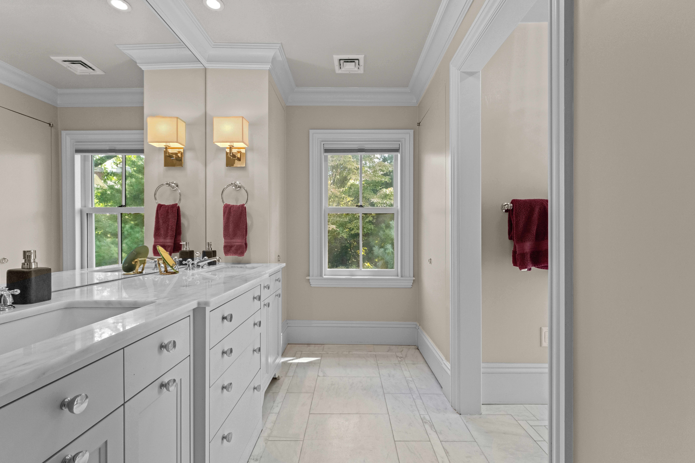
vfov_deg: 75.1
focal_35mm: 16
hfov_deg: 98.2
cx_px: 348
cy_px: 232
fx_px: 301
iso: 2500
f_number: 11
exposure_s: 1/20
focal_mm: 15.6
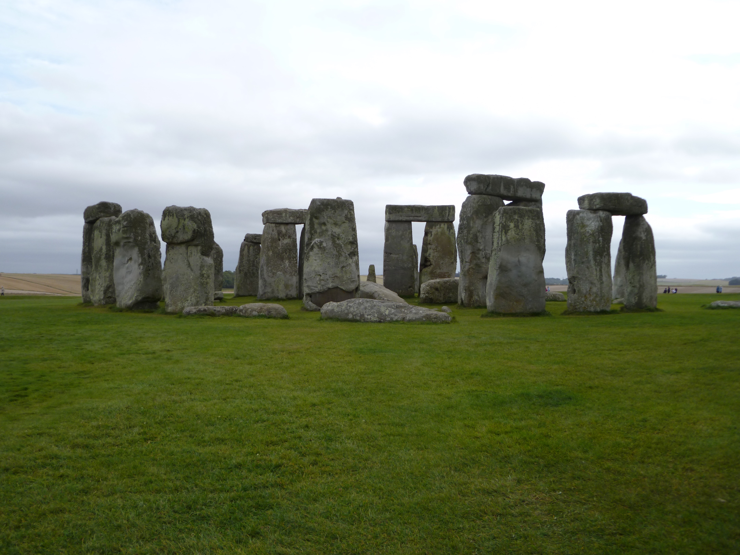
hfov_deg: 60.0
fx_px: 641
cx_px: 370
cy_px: 278
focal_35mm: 30
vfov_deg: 46.8
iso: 80
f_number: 3.4
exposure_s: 1/400
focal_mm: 5.4
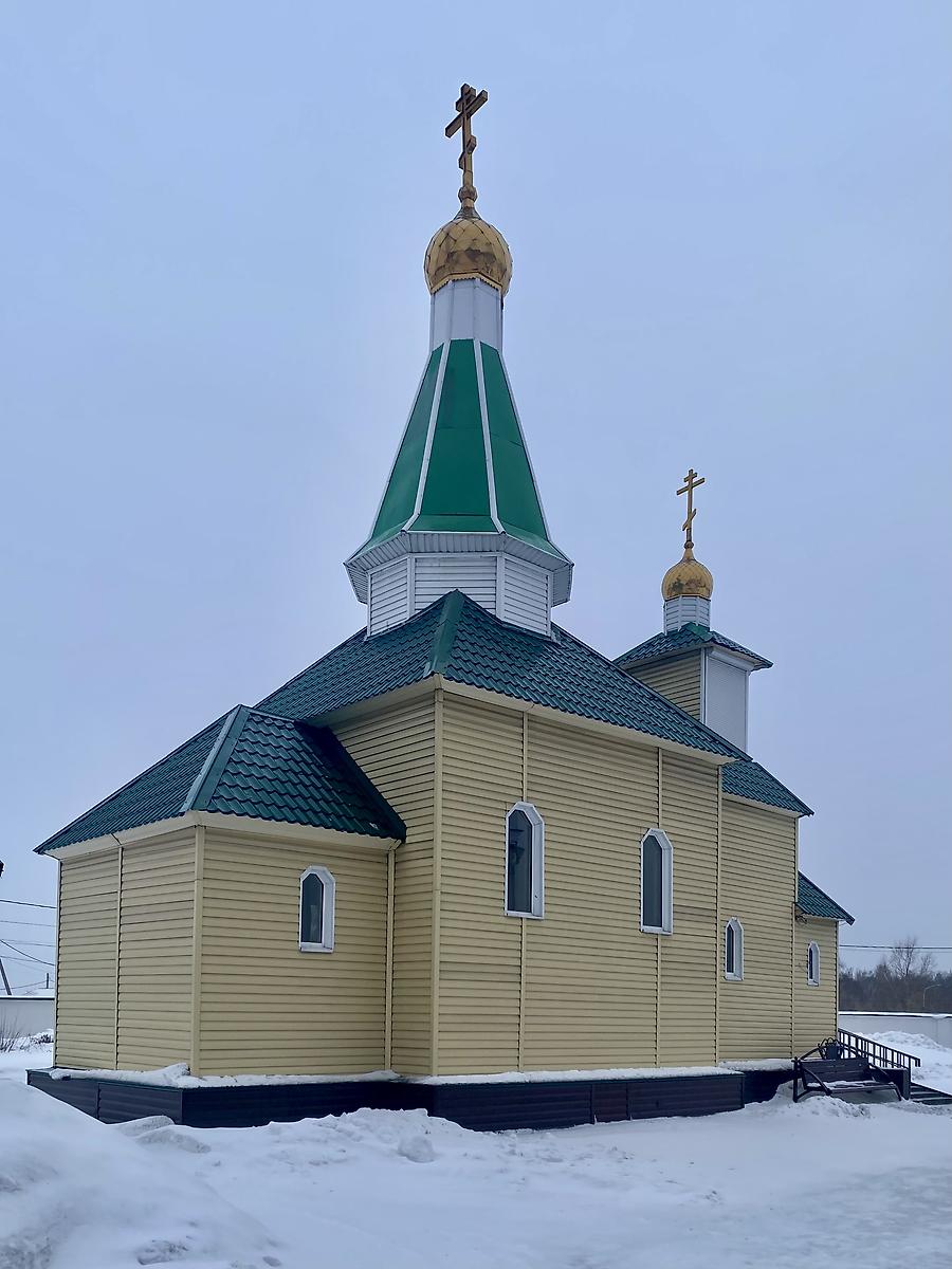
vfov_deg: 67.3
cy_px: 634
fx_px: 953
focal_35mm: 26
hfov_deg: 53.1
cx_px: 476
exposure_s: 1/208
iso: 32
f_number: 1.8
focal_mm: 4.25
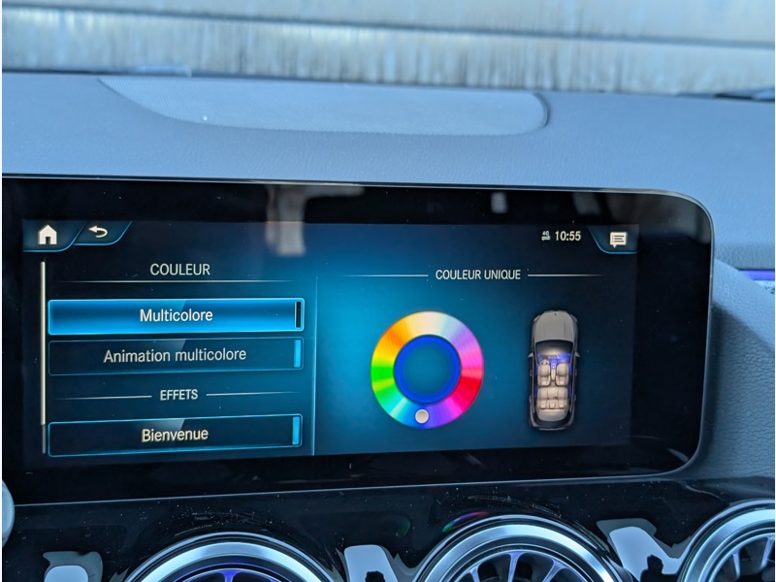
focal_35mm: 49
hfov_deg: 38.9
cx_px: 388
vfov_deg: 29.7
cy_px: 291
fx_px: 1098
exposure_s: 1/265
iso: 163
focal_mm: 6.9
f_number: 1.68
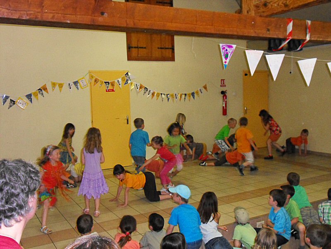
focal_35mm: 36
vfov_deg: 39.7
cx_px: 166
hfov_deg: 51.4
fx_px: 344
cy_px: 124
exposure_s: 1/30
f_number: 3.9
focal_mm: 6.3
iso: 640
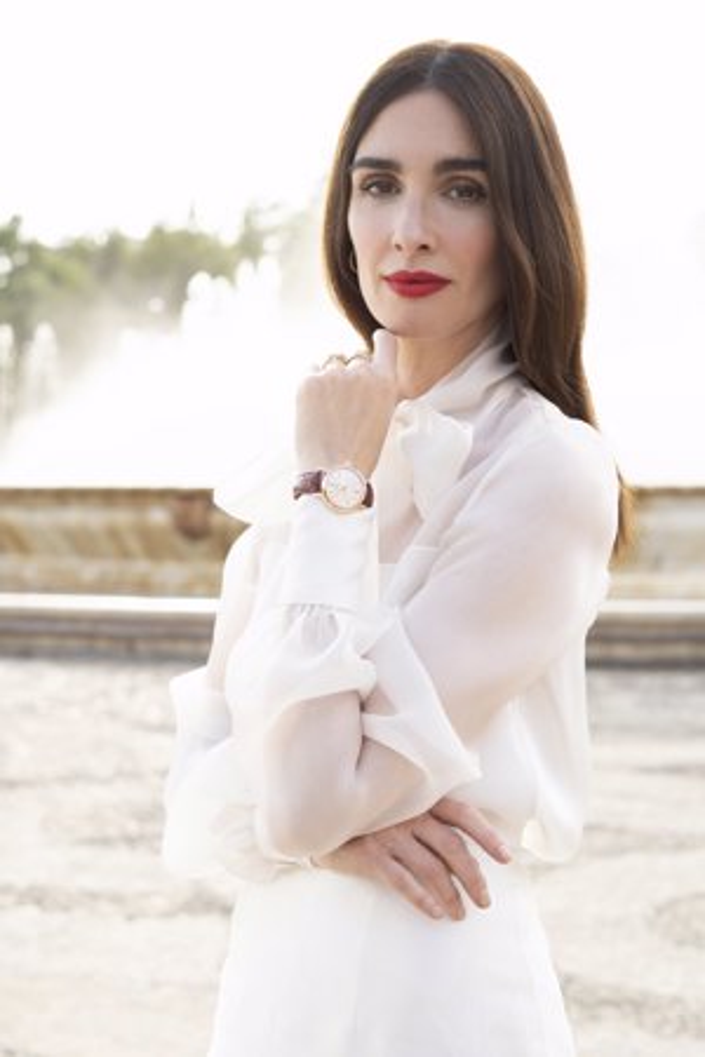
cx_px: 352
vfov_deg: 39.6
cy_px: 528
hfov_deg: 27.0
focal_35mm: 50
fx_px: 1469
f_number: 4.5
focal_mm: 50
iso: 250
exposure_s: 1/250
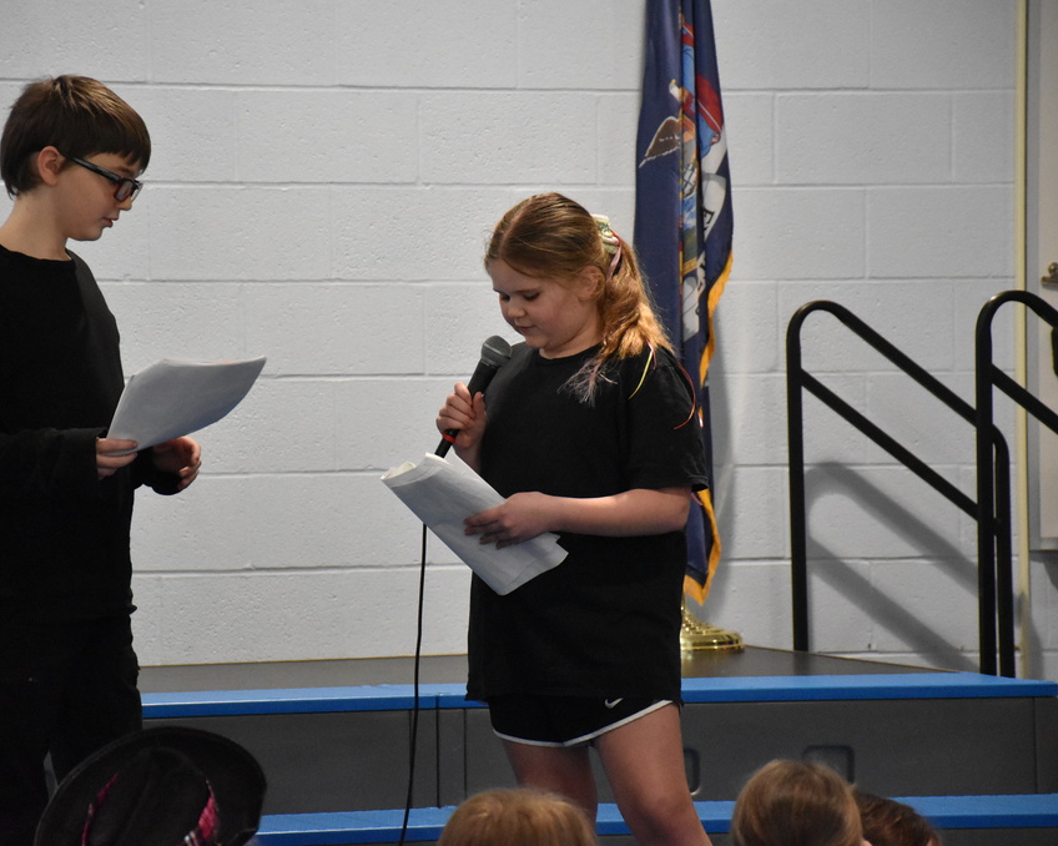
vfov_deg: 8.7
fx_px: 5590
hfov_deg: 10.8
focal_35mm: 179
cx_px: 440
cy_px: 424
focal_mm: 105
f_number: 5.6
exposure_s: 1/320
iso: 6400
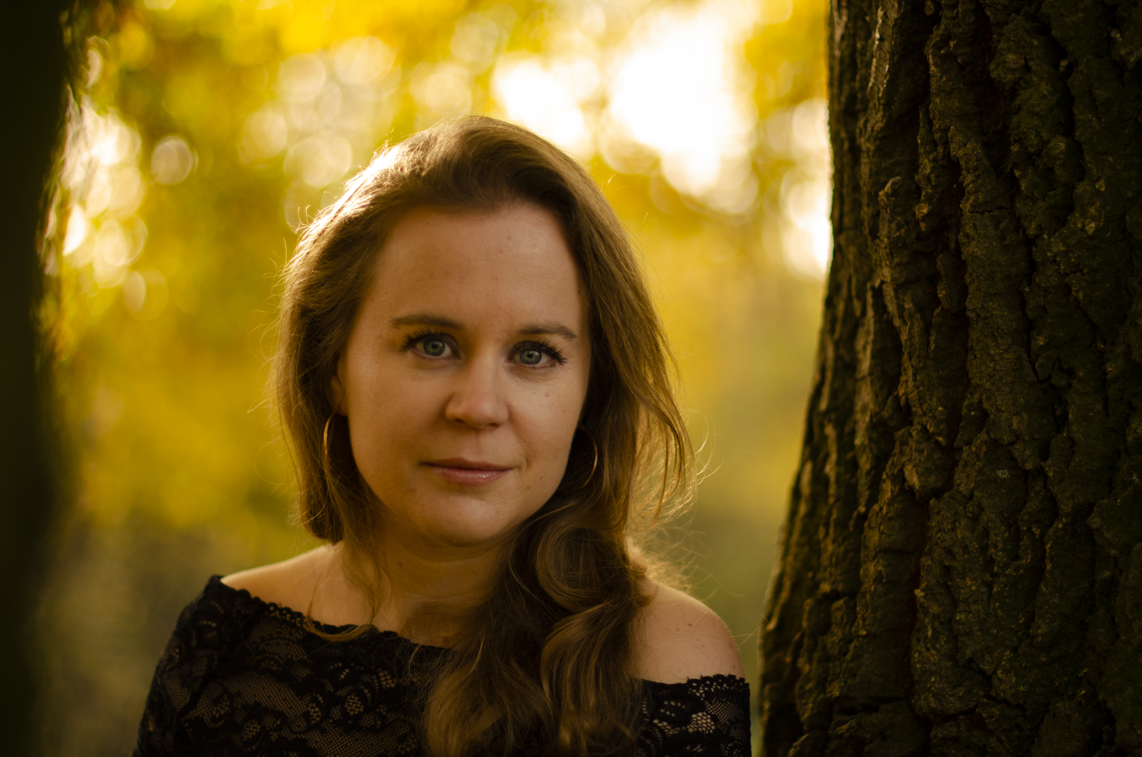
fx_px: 2374
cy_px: 378
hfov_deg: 27.0
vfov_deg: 18.1
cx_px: 571
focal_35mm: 75
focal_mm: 50
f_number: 1.4
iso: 125
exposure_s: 1/640
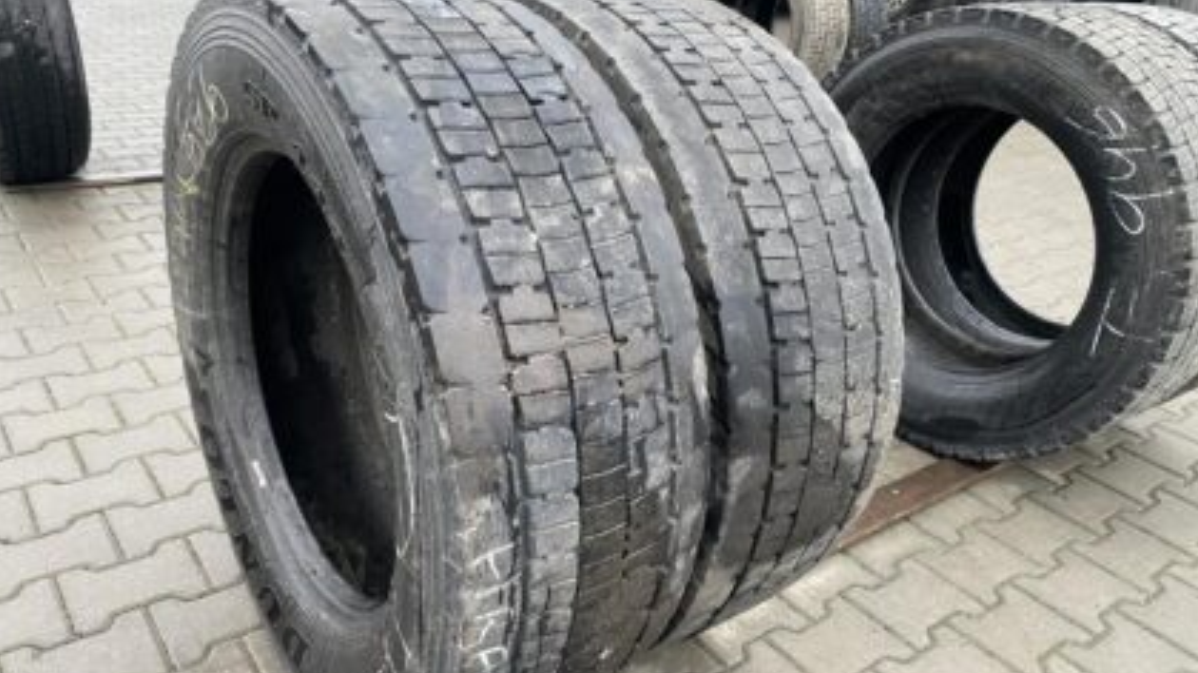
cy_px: 358
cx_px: 588
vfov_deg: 40.1
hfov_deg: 66.1
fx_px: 921
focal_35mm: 29
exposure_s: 1/50
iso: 200
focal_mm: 4.25
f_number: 1.8
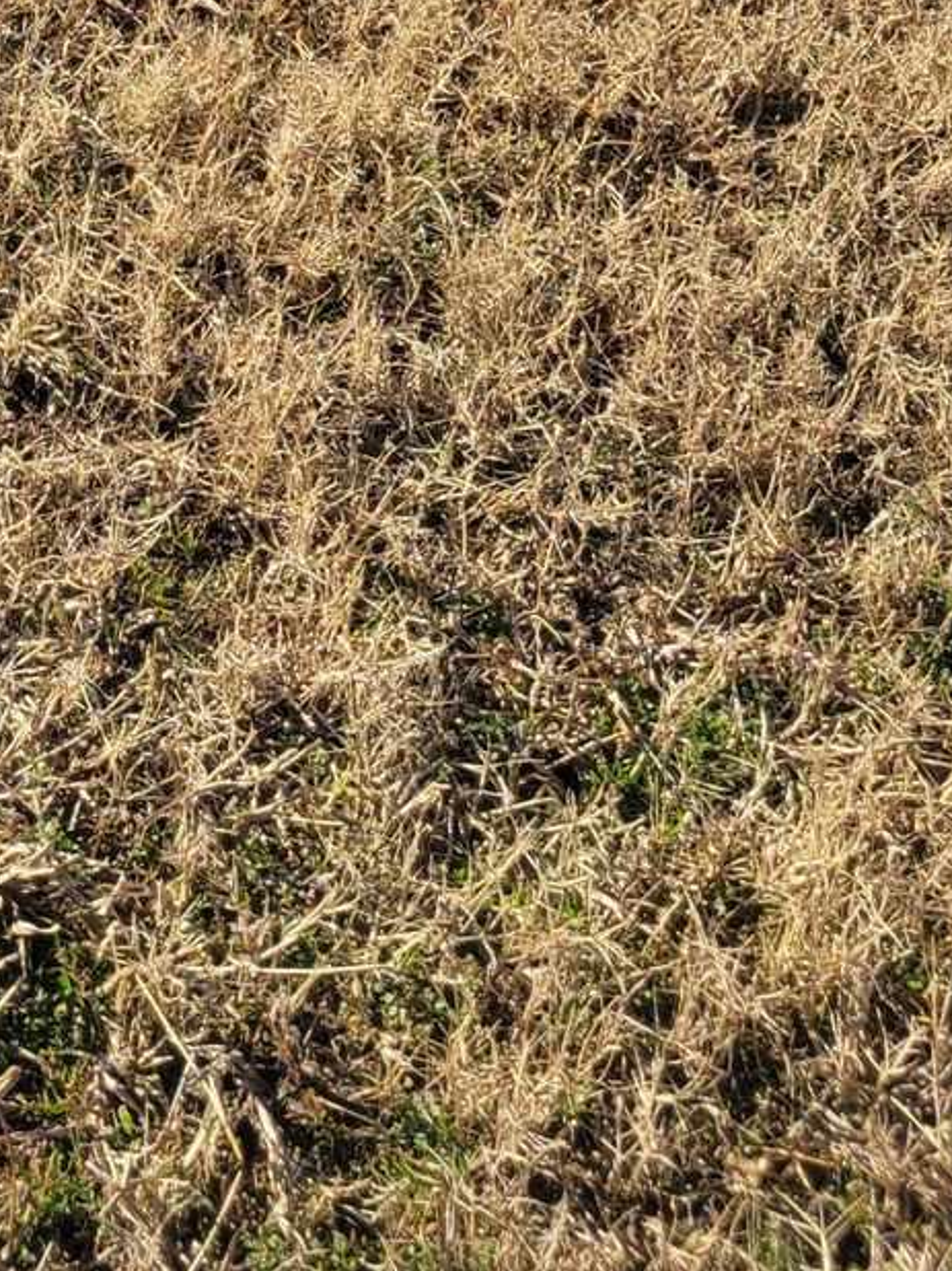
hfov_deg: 14.7
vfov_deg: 16.8
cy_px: -1026
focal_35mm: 97
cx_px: -179
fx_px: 3559
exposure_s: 1/1936
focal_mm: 5.4
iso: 40
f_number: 1.8
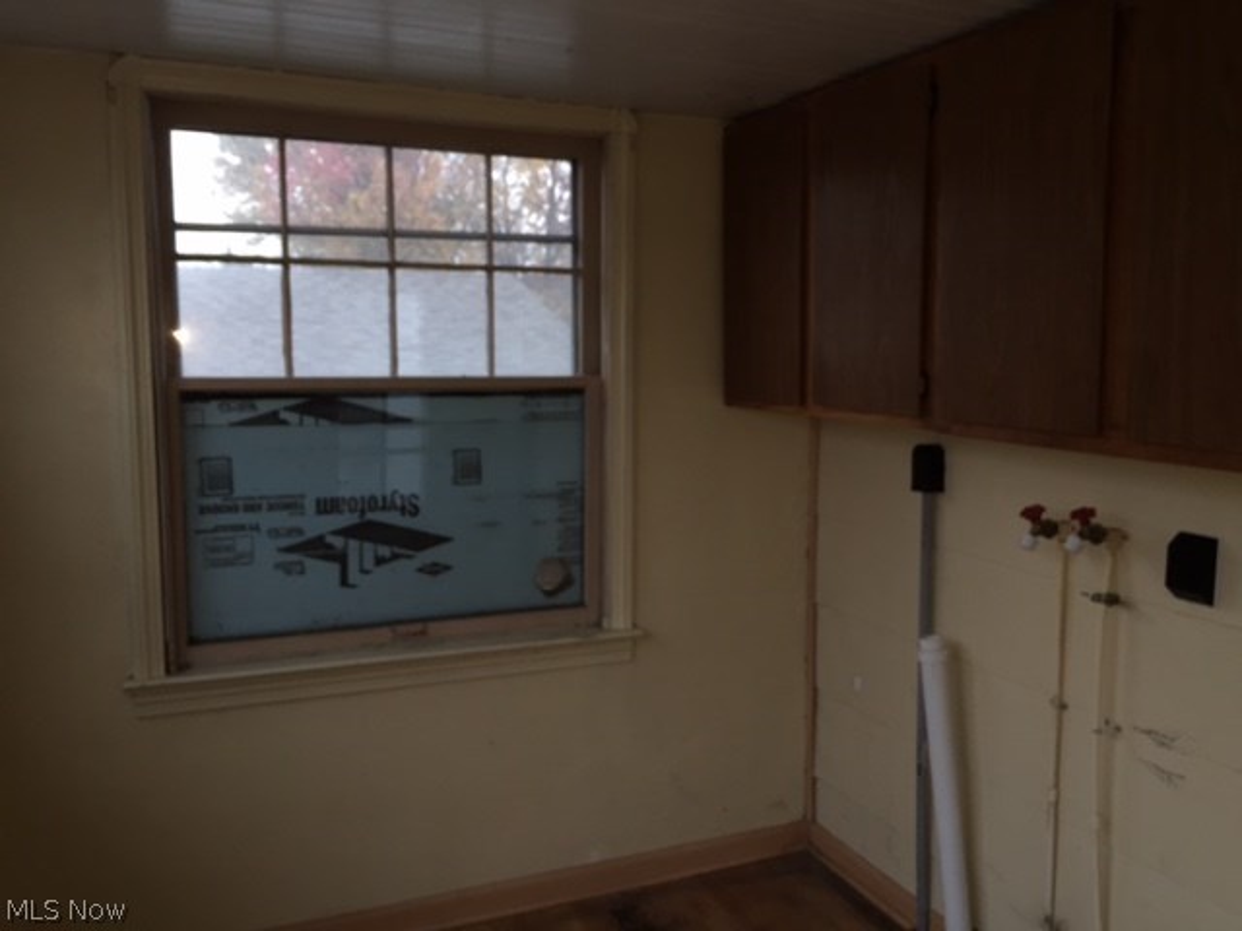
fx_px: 1041
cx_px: 621
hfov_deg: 61.7
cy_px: 466
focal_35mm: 29
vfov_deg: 48.2
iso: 50
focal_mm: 4.15
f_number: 2.2
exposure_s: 1/30
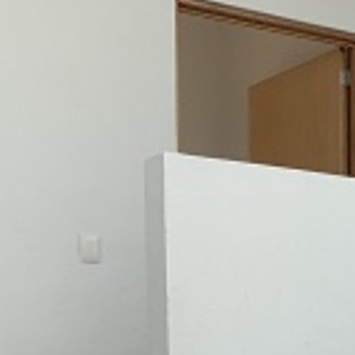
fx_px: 1044
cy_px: 488
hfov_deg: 18.3
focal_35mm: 90
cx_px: 426
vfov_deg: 17.8
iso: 25
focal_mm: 4.25
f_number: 1.8
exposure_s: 1/692
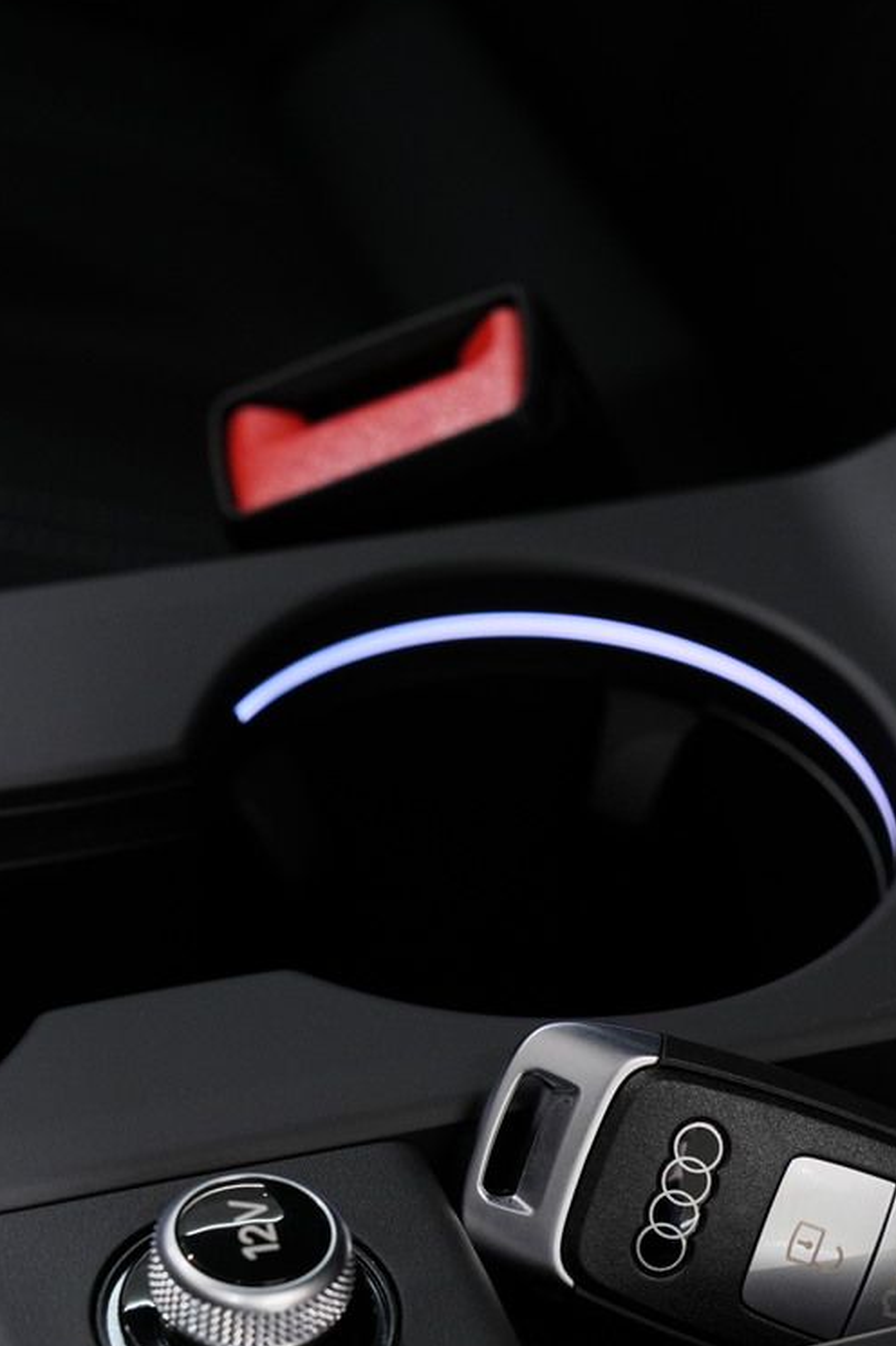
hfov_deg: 12.4
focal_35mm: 110
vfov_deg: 18.5
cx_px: 526
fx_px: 4110
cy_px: 1003
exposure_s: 1/6
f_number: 8
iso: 500
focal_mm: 70
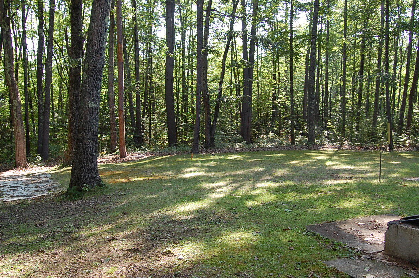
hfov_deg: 57.3
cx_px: 210
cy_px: 143
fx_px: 384
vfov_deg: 39.9
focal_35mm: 33
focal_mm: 18
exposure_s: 1/125
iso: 400
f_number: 5.6
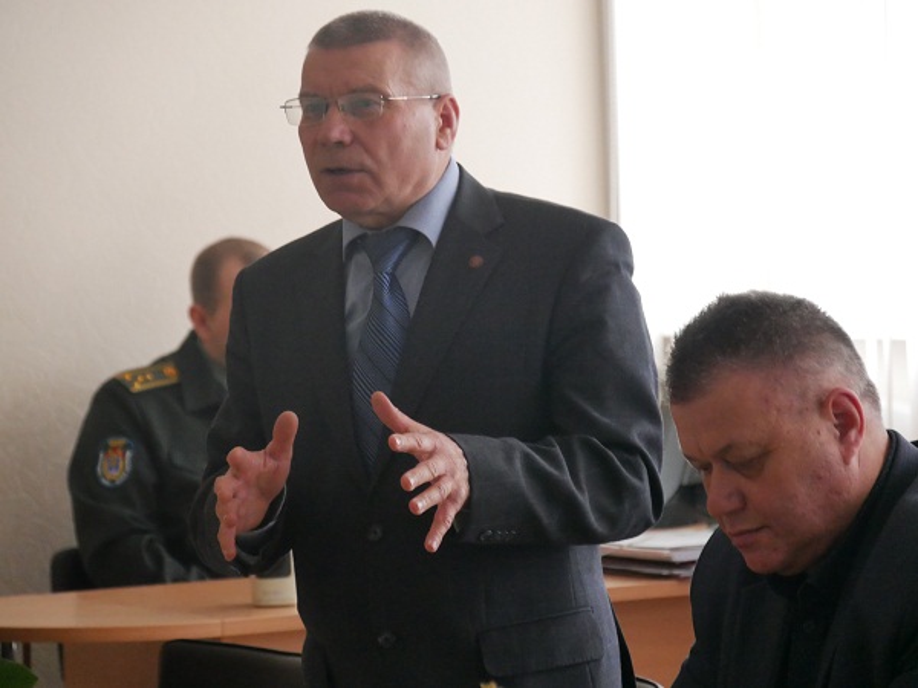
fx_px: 5145
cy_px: 344
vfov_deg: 7.7
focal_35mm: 194
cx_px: 459
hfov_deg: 10.2
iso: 3200
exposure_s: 1/100
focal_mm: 97
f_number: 5.4
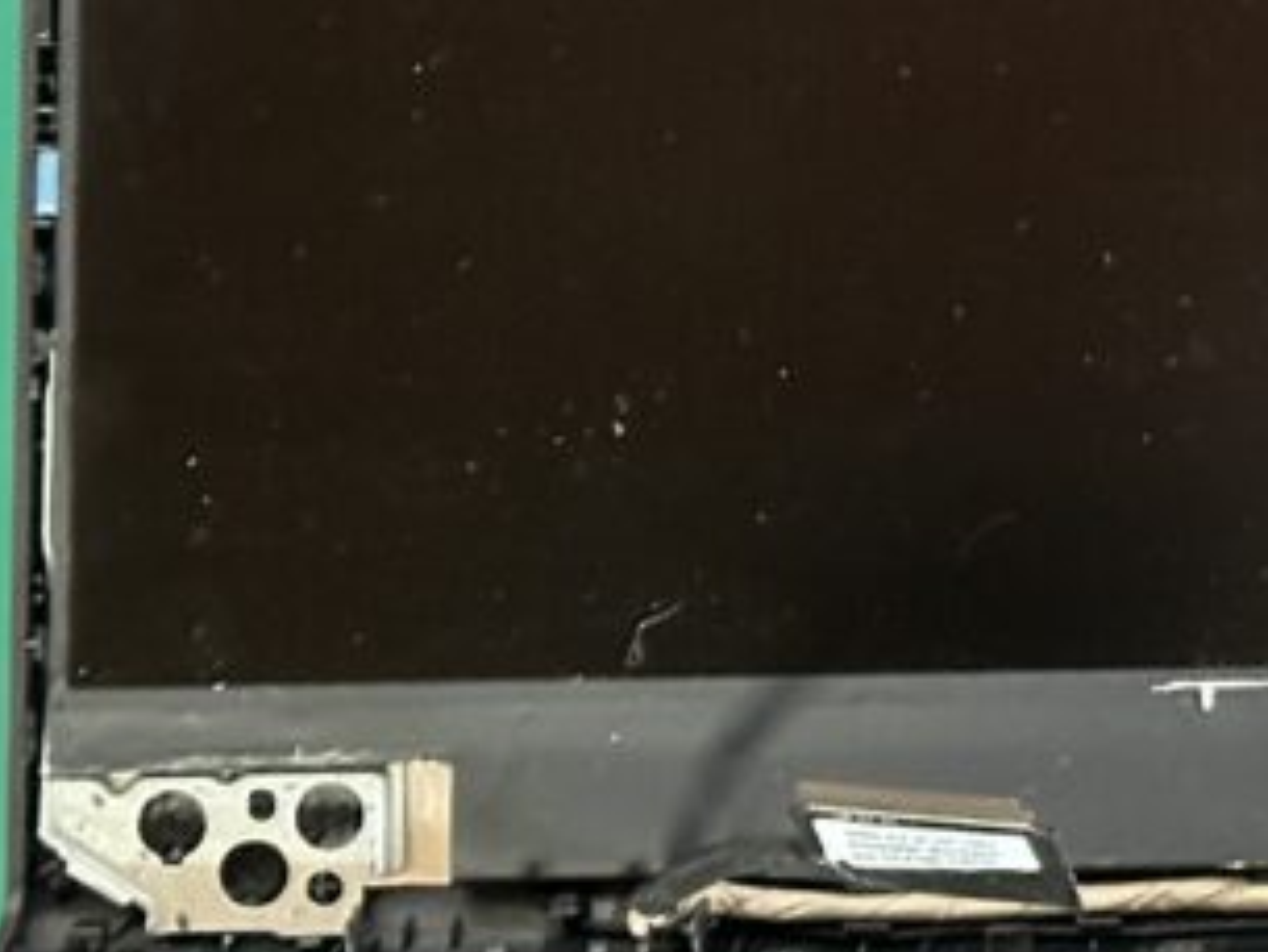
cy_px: -204
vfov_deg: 9.1
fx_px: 5900
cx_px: 1975
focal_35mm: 161
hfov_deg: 11.7
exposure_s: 1/20
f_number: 1.78
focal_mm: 6.86
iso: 800
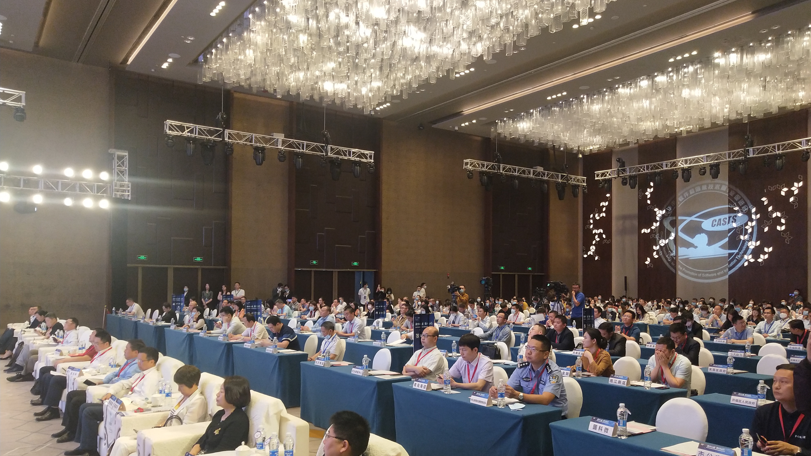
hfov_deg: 59.5
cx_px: 409
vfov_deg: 35.5
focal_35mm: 33
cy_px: 269
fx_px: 710
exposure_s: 1/100
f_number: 1.8
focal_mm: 3.95
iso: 238
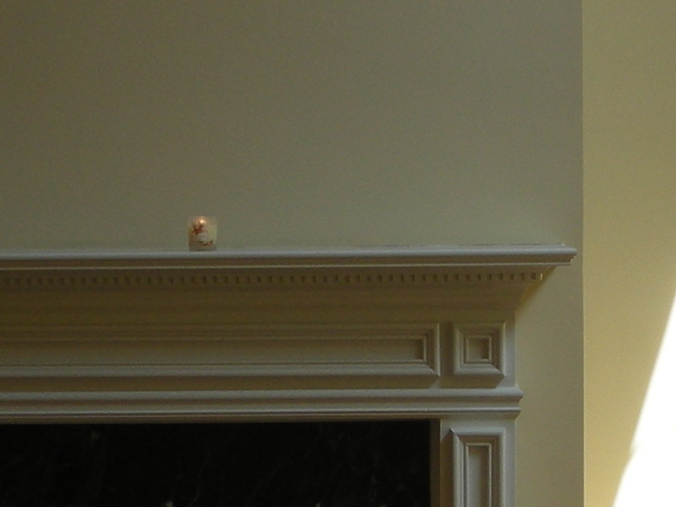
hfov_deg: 14.5
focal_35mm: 136
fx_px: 2655
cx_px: 371
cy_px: 277
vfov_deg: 10.9
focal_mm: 6.3
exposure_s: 1/53.1
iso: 50
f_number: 3.2
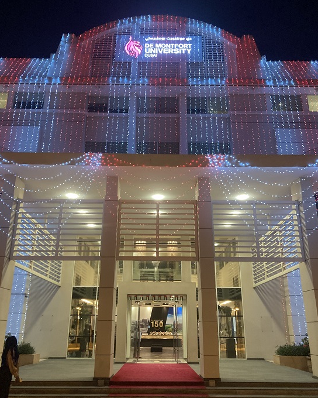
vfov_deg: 58.8
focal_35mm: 30
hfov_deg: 48.5
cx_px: 158
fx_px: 353
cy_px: 207
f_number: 1.8
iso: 250
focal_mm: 3.99
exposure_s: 1/33
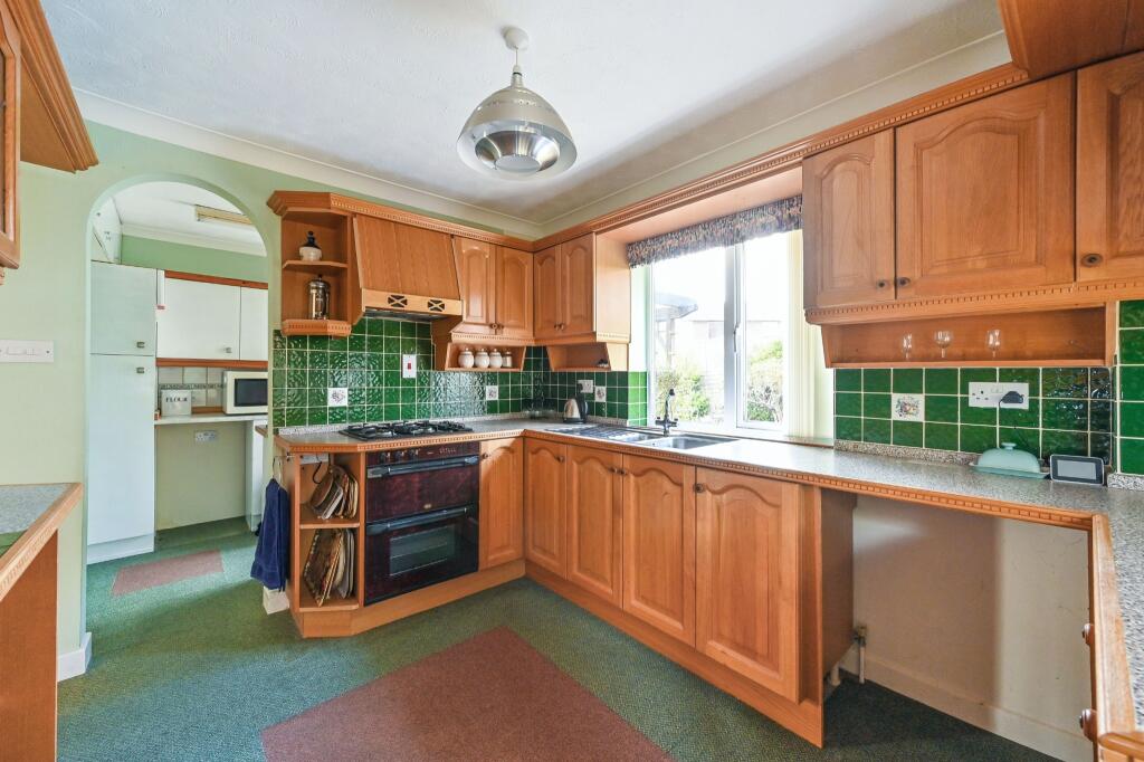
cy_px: 381
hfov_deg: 104.3
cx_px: 572
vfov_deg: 81.2
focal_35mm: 14
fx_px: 445
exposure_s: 1/8
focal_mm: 14
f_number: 9
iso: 400
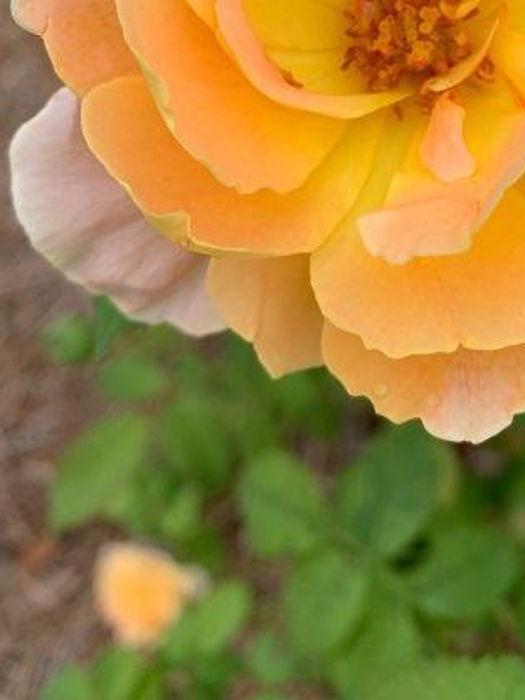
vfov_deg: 35.6
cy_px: 54
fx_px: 1011
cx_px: 421
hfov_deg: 28.5
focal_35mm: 50
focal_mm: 4.25
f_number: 1.8
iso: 25
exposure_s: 1/1076
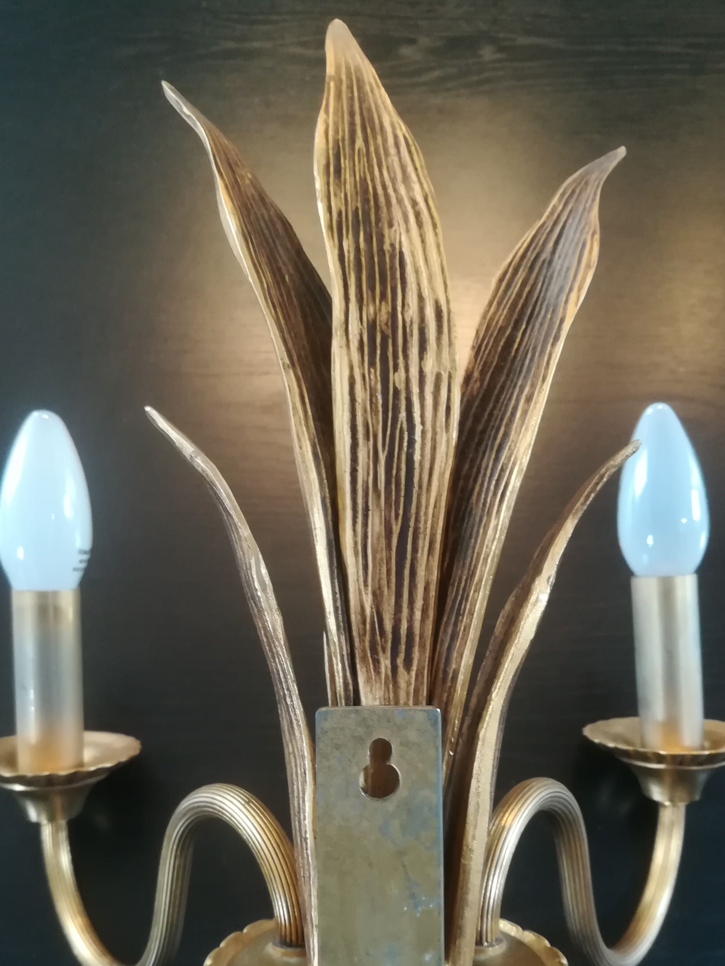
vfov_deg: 54.7
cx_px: 349
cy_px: 607
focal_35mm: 33
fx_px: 921
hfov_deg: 42.9
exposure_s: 1/25
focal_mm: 3.83
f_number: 2.2
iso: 320
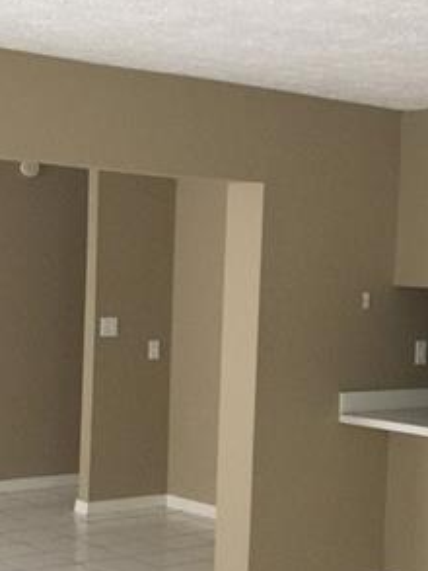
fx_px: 1252
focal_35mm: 76
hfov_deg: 19.3
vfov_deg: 25.6
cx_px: 307
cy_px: 331
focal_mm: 4.15
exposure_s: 1/4
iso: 100
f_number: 2.2
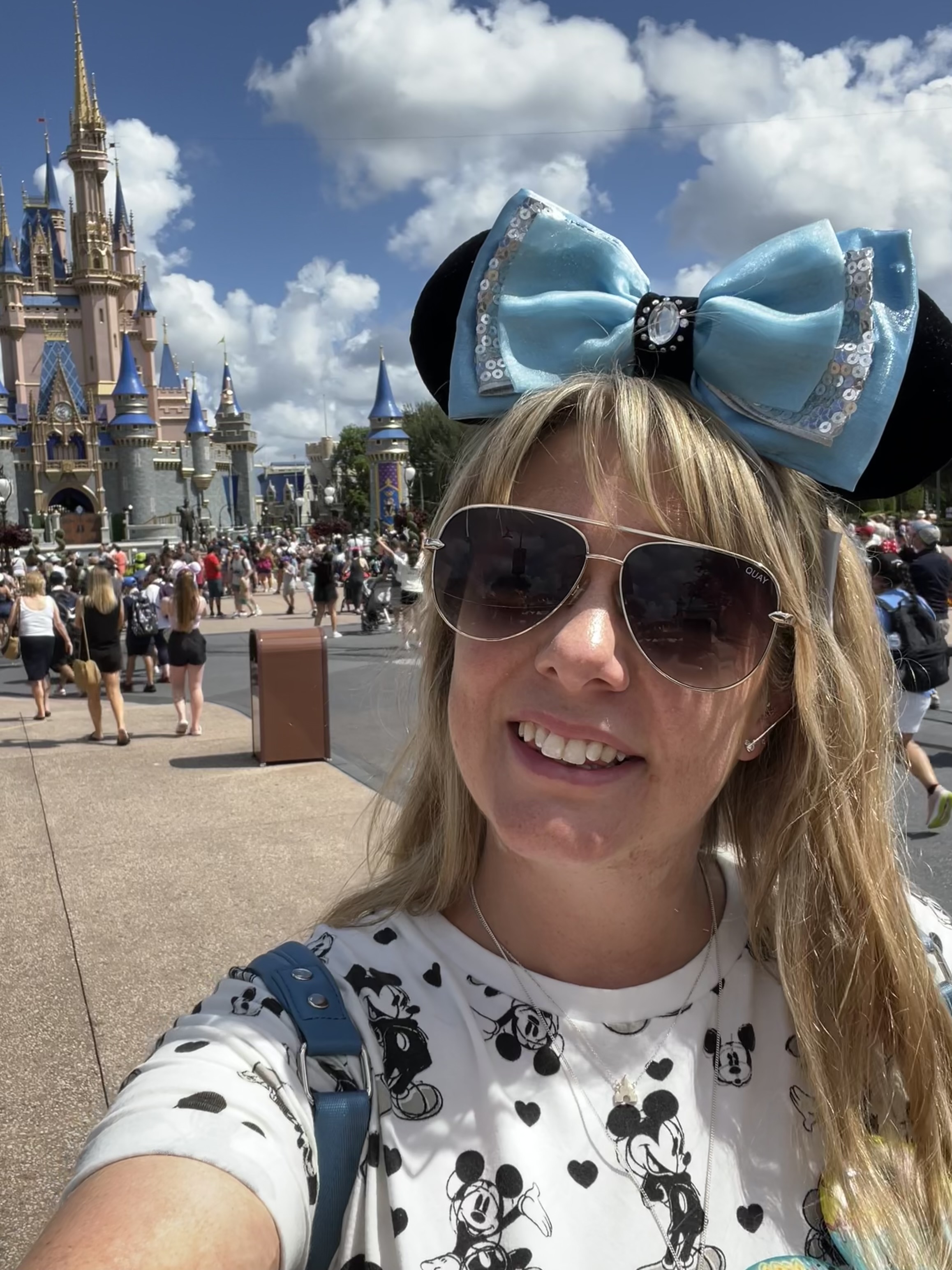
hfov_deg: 46.8
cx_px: 476
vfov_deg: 60.0
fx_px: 1100
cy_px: 635
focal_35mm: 30
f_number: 2.2
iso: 32
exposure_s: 1/621
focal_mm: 2.71
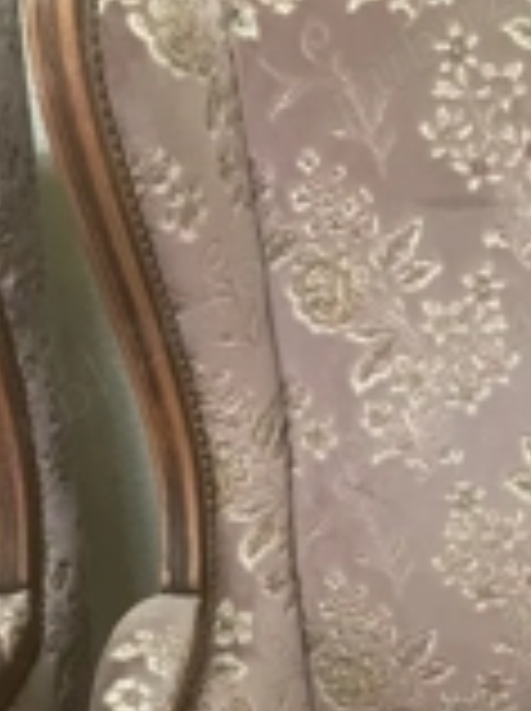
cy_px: 770
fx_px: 1354
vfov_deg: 27.1
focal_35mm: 66
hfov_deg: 21.2
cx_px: 562
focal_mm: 4.2
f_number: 1.6
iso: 640
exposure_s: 1/32
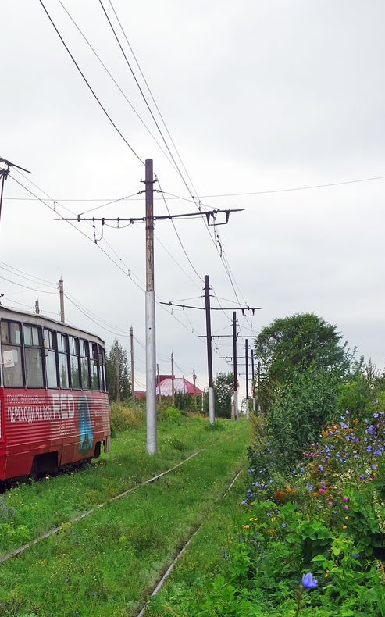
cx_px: -69
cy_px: 310
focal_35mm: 79
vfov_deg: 26.2
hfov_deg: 15.9
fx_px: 1328
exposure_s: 1/200
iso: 125
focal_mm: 19.1
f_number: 5.6
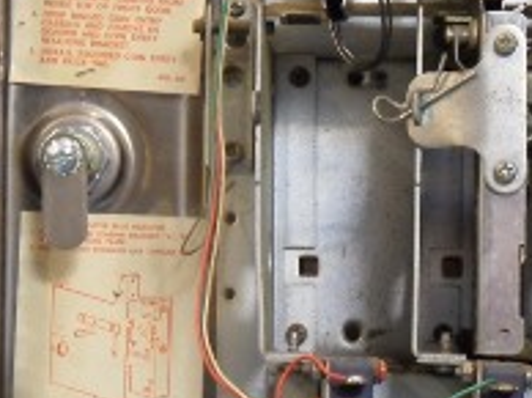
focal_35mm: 155
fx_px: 2379
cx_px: 409
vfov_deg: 9.6
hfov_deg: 12.7
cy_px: 156
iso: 400
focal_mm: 12
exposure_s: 1/6
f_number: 4.2
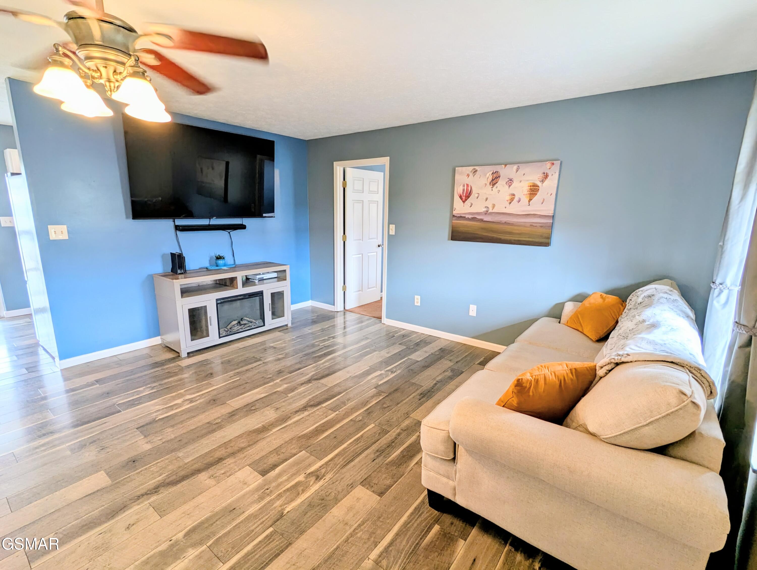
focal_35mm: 16
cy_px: 285
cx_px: 378
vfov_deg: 78.2
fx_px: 350
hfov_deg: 94.4
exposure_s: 1/24
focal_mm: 2.35
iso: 47
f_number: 2.2
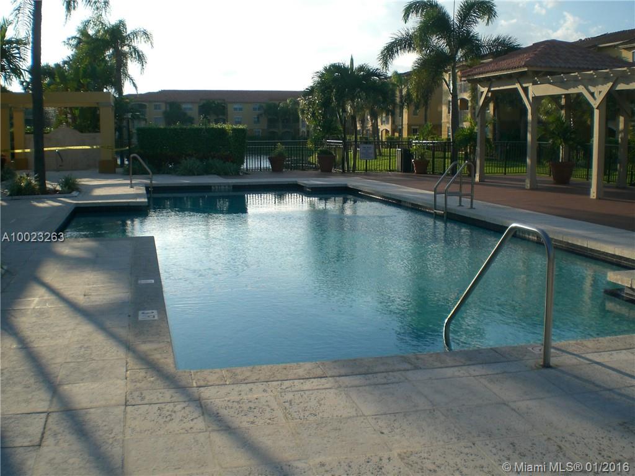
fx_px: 697
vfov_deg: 37.7
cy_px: 238
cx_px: 318
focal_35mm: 38
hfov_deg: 49.0
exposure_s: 1/400
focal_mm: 6.3
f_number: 4.4
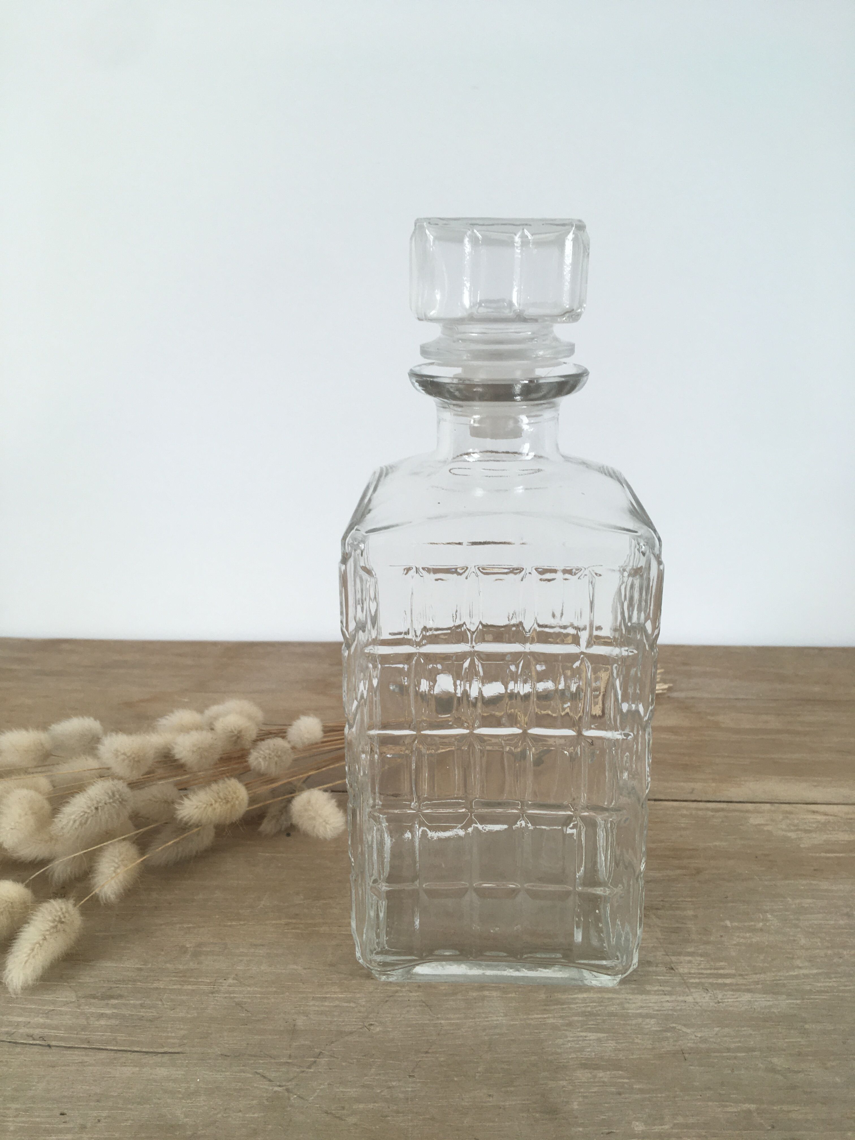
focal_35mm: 29
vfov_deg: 61.7
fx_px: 955
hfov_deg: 48.2
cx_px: 428
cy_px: 570
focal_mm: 4.15
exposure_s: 1/100
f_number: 2.2
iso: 32
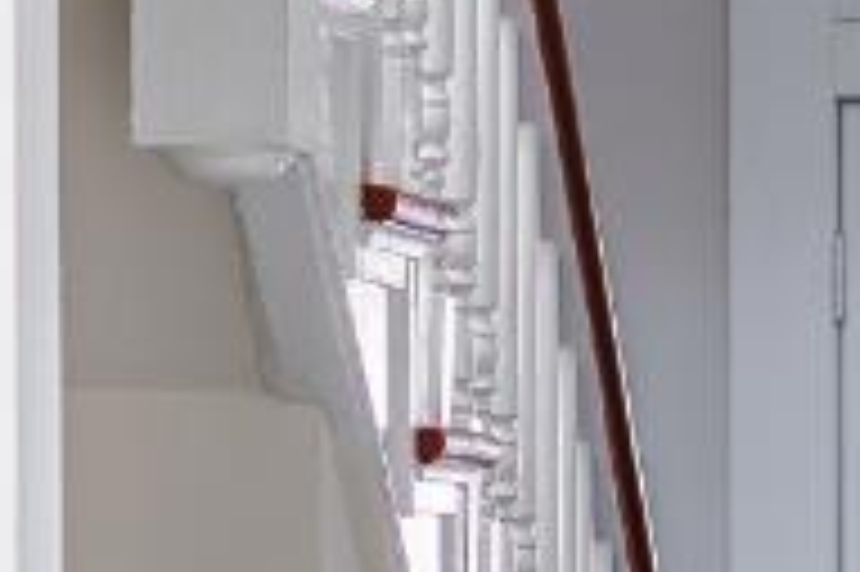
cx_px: 365
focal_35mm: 314
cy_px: 601
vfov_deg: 4.4
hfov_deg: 6.6
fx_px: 7494
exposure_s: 1/160
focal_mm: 40
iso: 100
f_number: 2
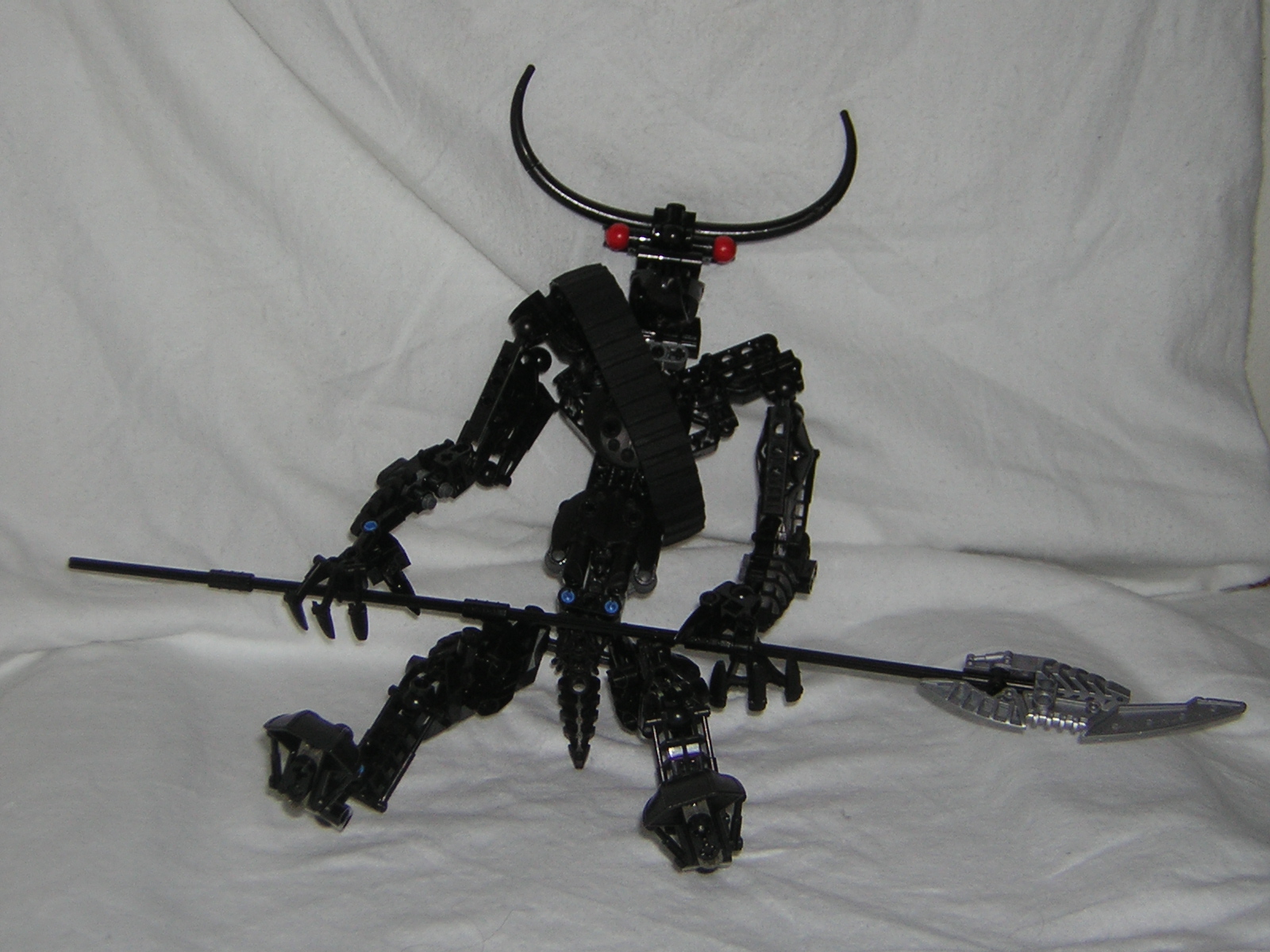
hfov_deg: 33.2
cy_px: 476
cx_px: 635
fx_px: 2128
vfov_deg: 25.2
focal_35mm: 58
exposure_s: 1/60.1
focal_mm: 7.6
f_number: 3.3
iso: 50
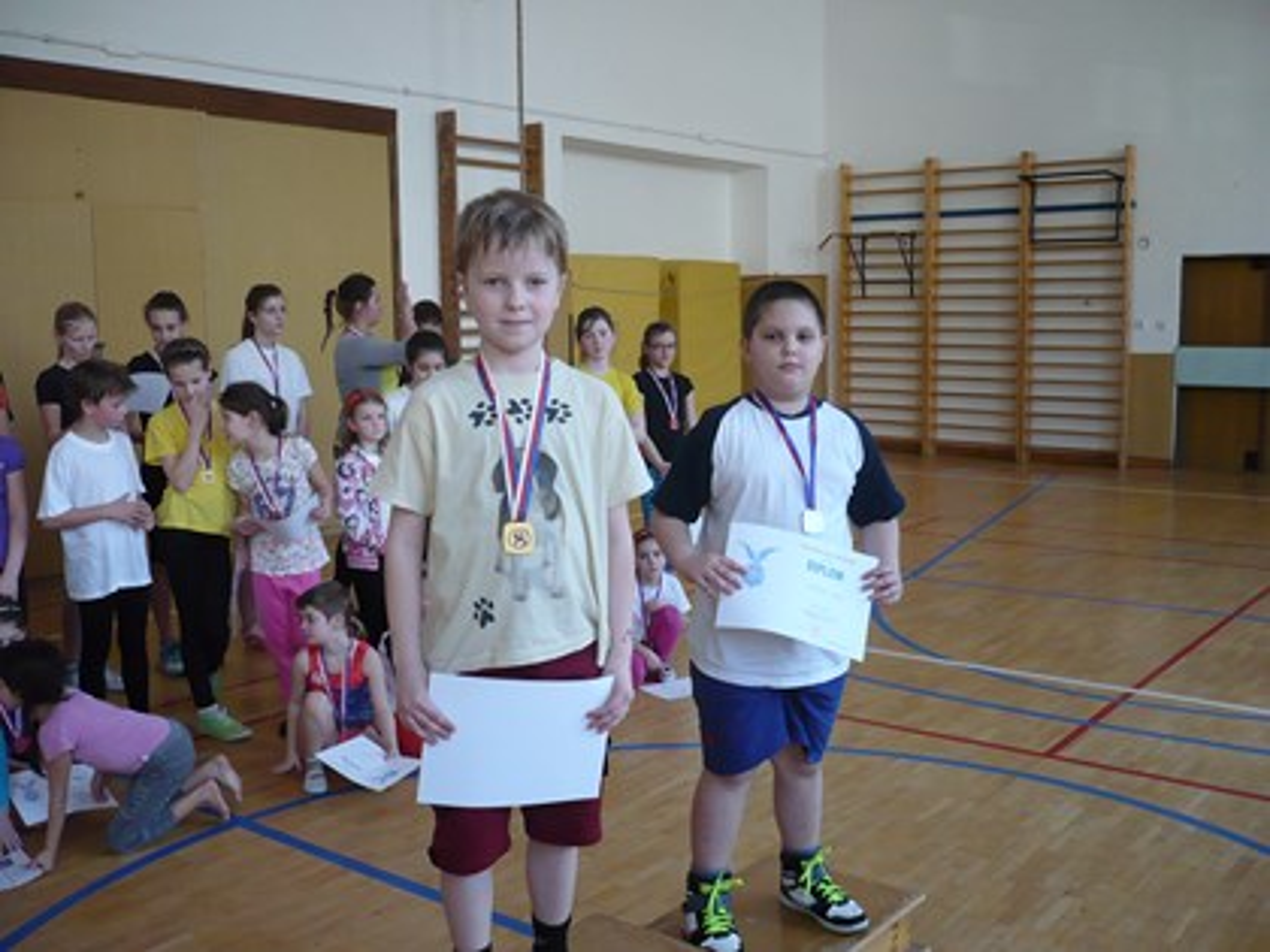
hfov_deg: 52.6
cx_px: 635
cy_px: 476
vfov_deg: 40.7
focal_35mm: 35
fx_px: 1284
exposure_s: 1/60
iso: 200
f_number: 2.8
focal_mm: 5.8
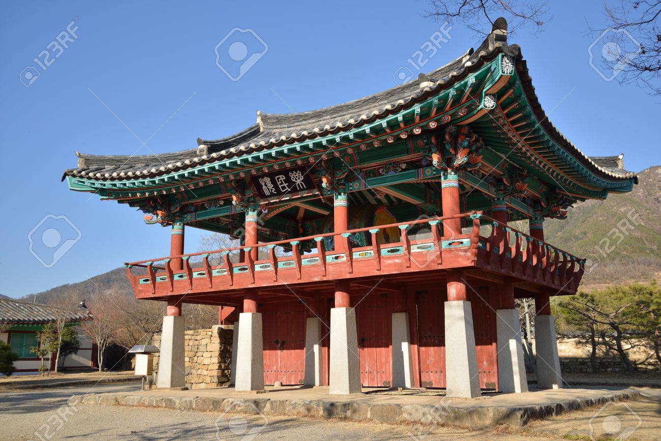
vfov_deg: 37.9
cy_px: 220
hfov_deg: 54.4
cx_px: 330
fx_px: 643
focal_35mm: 35
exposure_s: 1/200
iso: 110
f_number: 8
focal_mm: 35
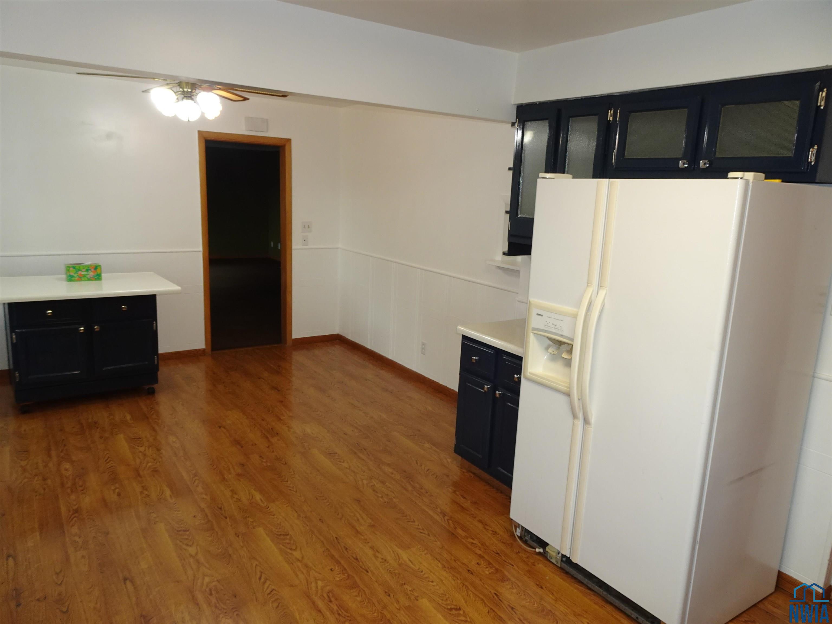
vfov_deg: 56.8
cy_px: 312
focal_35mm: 24
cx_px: 416
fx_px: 577
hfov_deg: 71.6
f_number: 3.5
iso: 160
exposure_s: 1/30
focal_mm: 4.25
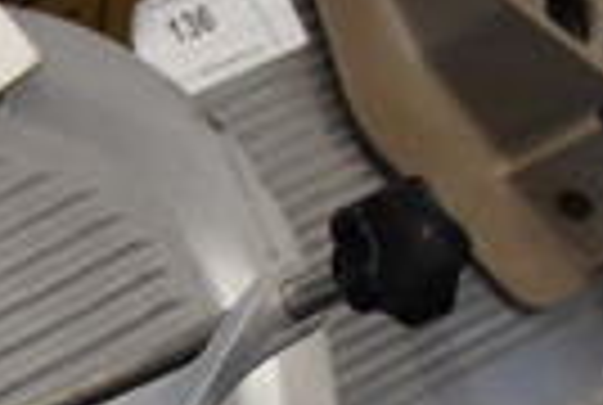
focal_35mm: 123
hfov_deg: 15.2
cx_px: -328
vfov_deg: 10.4
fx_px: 2065
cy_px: 765
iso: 1800
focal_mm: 18
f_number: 3.5
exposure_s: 1/125
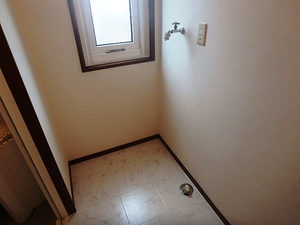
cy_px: 112
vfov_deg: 63.4
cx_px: 150
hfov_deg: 79.0
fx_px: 182
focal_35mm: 21
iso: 200
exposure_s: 1/30
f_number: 3.5
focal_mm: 3.7
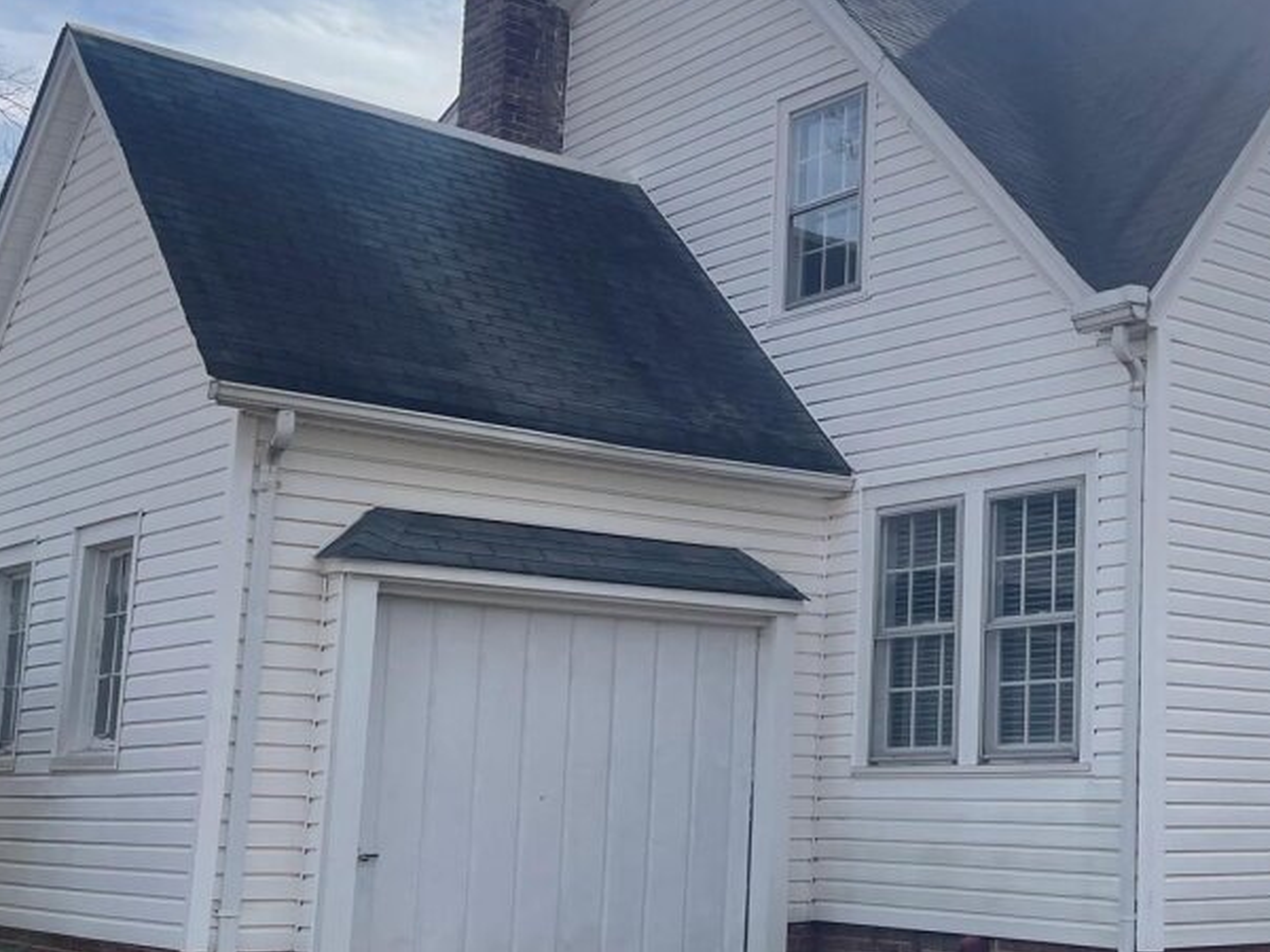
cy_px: 520
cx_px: 1183
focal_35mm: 50
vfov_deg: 29.1
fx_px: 1834
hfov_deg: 35.5
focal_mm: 5.1
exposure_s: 1/4902
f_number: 1.6
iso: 32
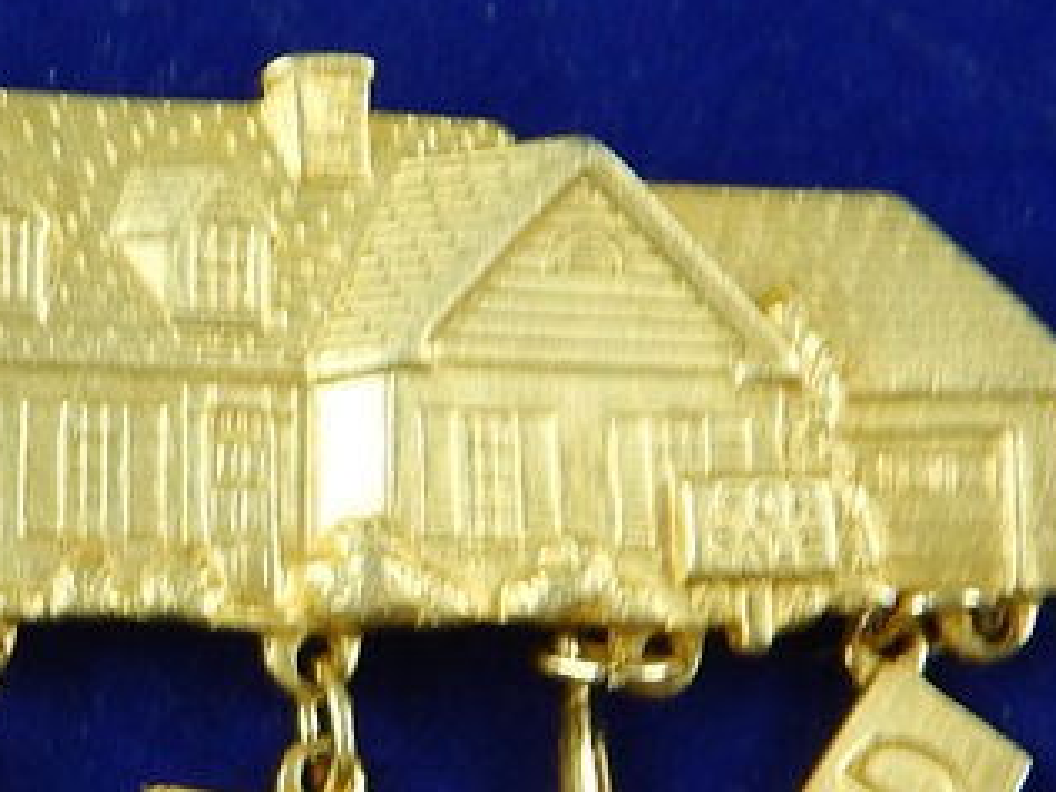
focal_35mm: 118
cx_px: -436
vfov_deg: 12.5
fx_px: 3600
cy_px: 485
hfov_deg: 15.6
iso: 140
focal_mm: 5.1
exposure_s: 1/30
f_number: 3.2
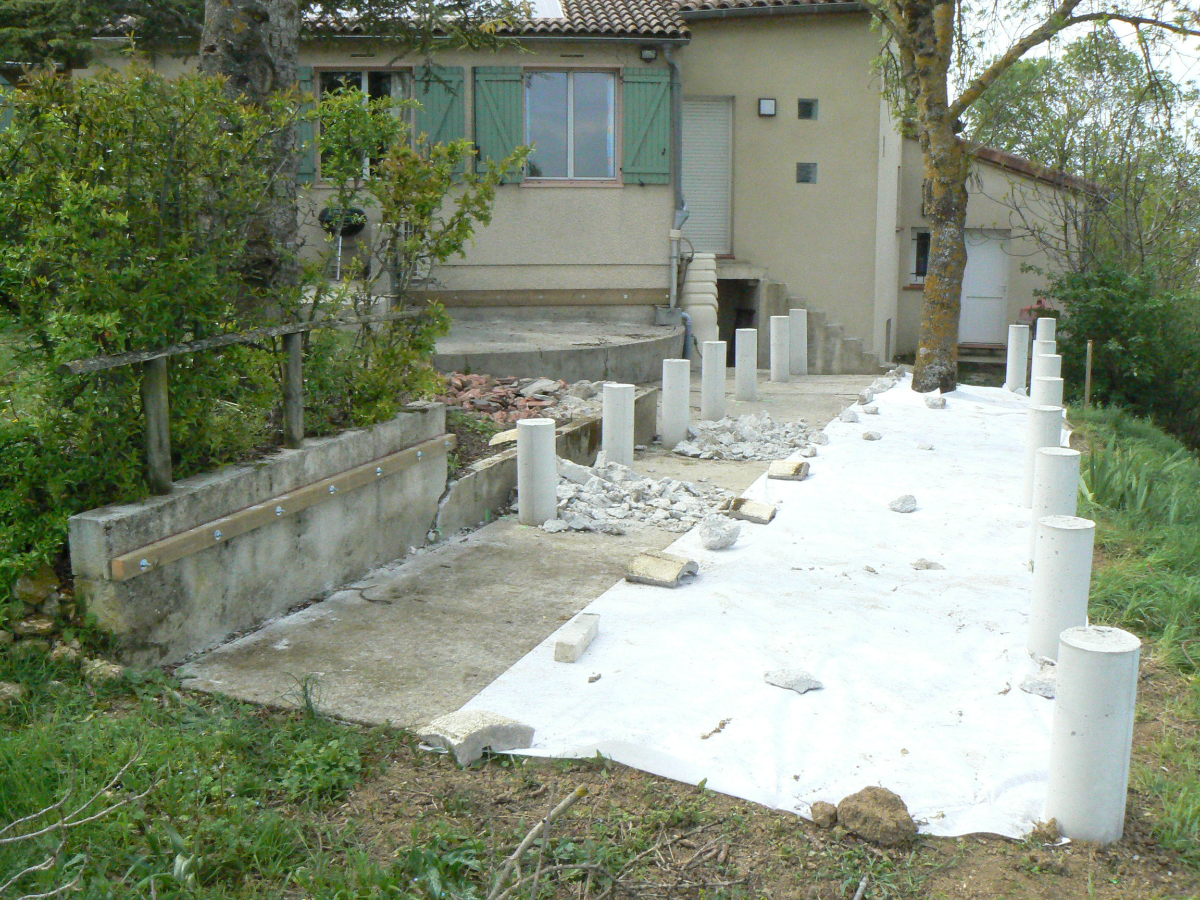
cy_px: 450
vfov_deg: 39.7
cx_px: 600
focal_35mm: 36
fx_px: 1248
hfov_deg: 51.4
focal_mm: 6
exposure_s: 1/400
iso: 400
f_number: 8
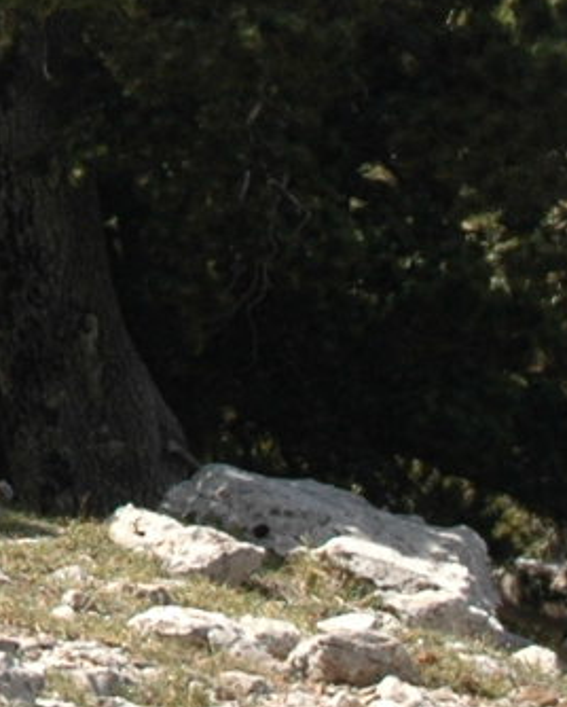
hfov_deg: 5.3
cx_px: -1172
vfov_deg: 6.9
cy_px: -500
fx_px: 5719
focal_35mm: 273
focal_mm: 29
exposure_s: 1/500
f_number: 5.6
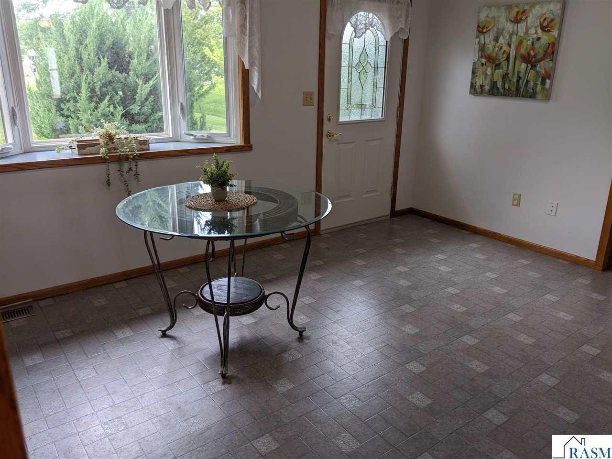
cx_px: 306
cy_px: 230
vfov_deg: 51.4
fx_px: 477
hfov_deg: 65.3
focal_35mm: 27
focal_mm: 4.44
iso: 50
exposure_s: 1/120
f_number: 1.8
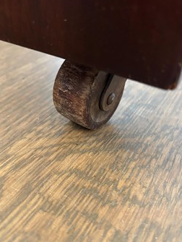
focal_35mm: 31
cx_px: 98
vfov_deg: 58.3
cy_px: 127
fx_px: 217
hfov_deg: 45.5
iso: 640
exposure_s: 1/40
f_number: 1.5
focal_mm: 5.7
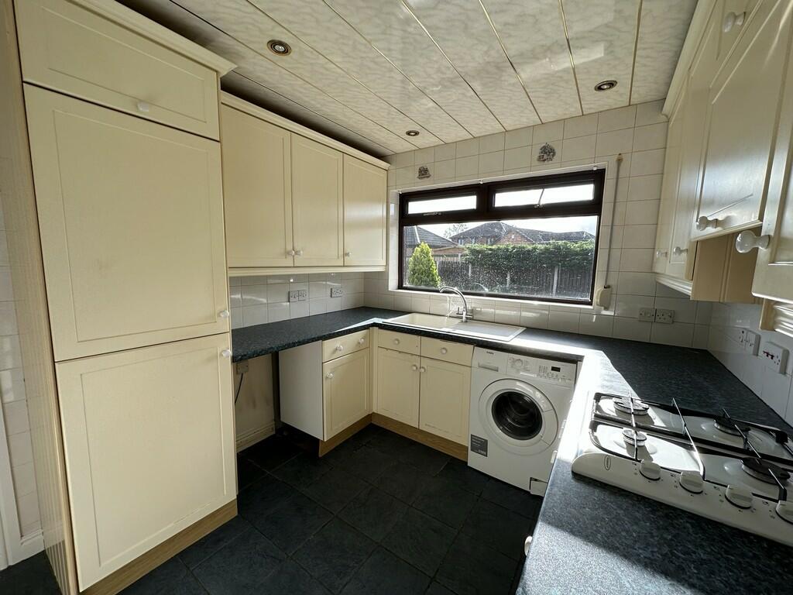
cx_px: 396
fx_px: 321
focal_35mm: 14
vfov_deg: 85.7
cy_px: 298
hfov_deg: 102.1
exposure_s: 1/301
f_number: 2.2
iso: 40
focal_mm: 2.22
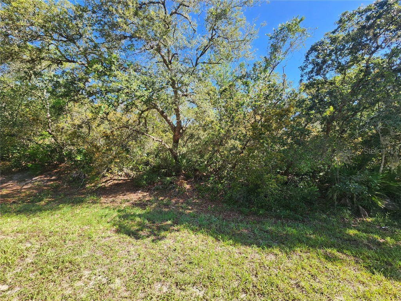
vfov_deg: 89.9
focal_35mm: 13
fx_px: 151
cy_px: 150
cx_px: 200
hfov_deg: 106.2
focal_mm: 2.2
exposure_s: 1/509
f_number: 2.2
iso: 50
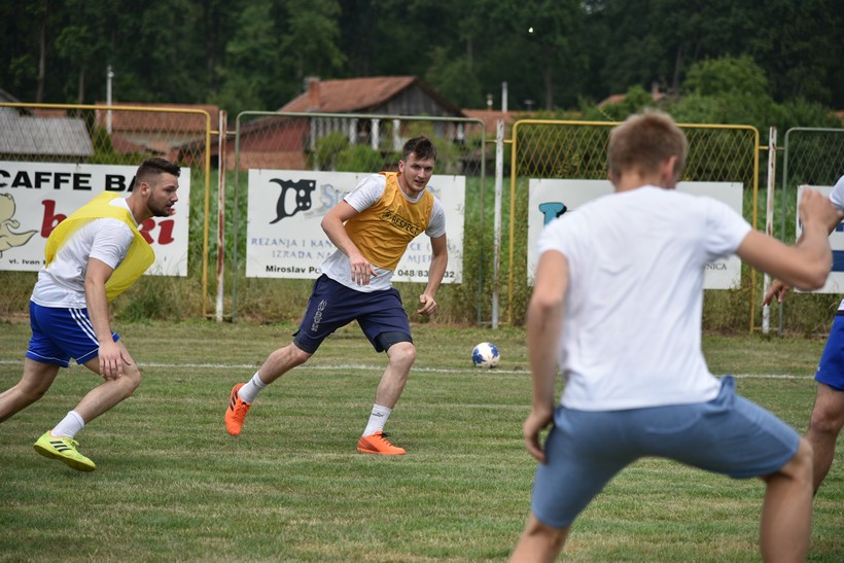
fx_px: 2814
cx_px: 422
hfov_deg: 17.1
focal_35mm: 120
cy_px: 282
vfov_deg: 11.4
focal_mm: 120
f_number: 4
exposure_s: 1/2500
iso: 250
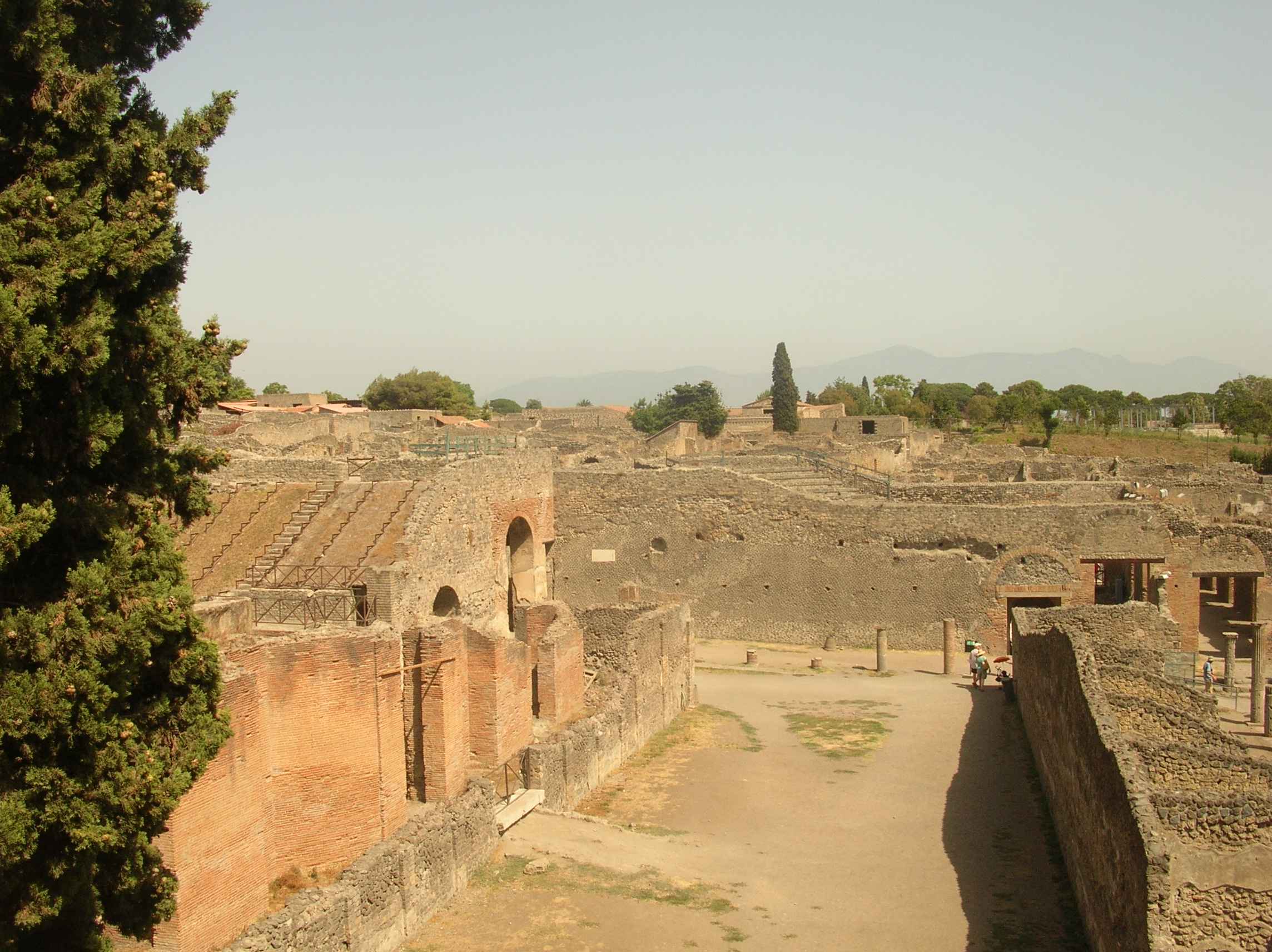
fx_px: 1285
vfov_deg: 40.6
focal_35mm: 35
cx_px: 636
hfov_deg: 52.7
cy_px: 476
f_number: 5.6
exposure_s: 1/263
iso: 50
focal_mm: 5.8
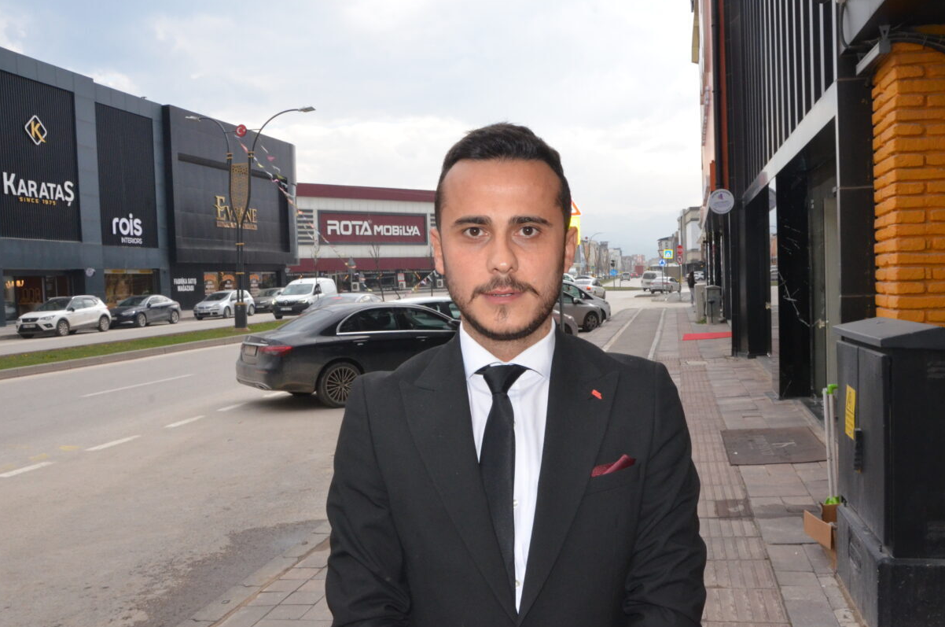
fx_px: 879
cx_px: 499
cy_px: 323
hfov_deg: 56.5
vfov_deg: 39.2
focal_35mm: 34
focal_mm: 21
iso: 2000
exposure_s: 1/250
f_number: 18
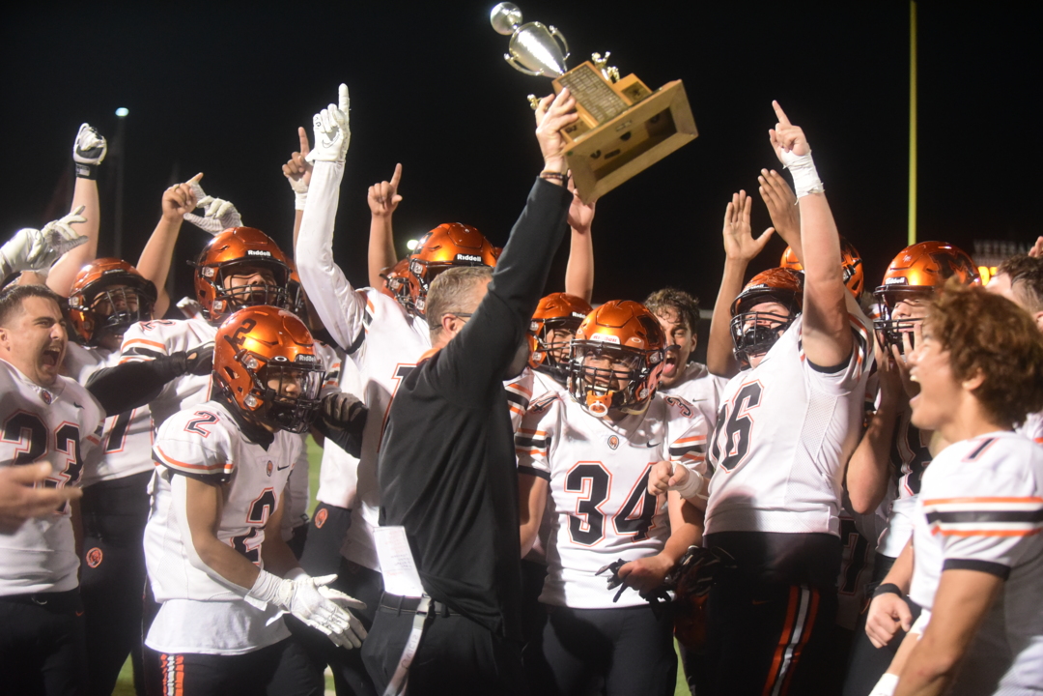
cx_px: 522
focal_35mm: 70
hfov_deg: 28.8
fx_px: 2028
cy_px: 348
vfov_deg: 19.5
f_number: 2.8
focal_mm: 70
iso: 6400
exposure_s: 1/640
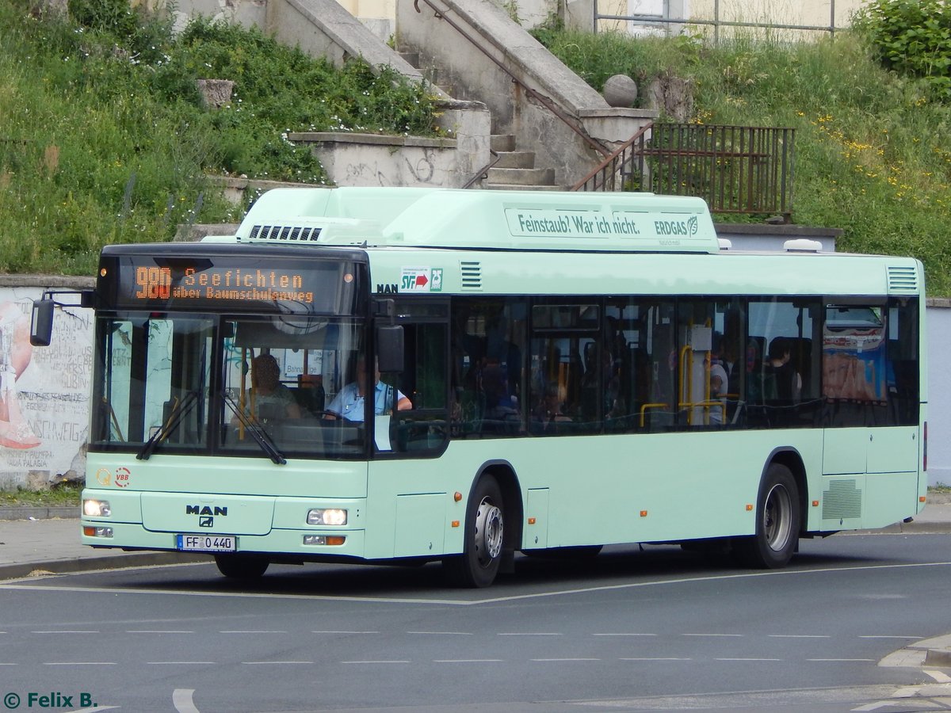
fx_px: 7665
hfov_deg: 7.1
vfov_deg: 5.3
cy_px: 356
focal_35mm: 279
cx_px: 476
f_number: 5.7
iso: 125
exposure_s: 1/250
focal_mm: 50.1
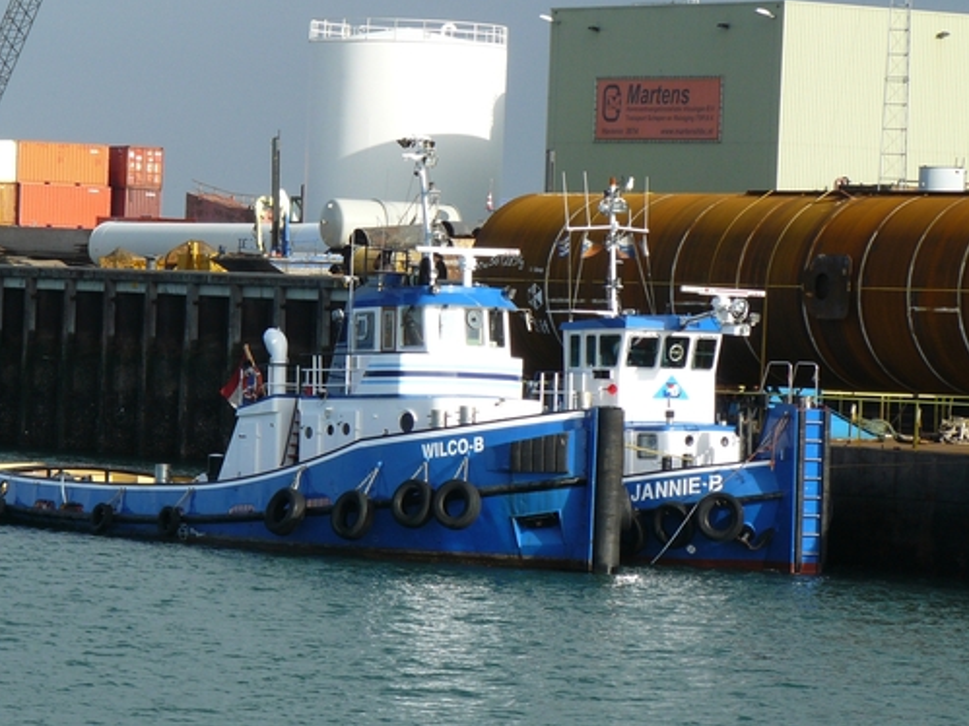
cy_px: 351
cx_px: 421
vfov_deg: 6.9
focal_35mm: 214
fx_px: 5989
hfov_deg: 9.2
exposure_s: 1/250
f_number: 5.6
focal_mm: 29.7
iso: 100
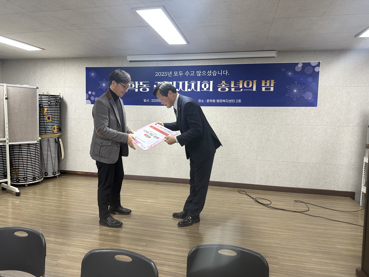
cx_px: 184
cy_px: 138
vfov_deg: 56.8
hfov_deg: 71.6
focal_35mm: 24
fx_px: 256
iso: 160
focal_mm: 6.86
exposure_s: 1/60
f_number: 1.78
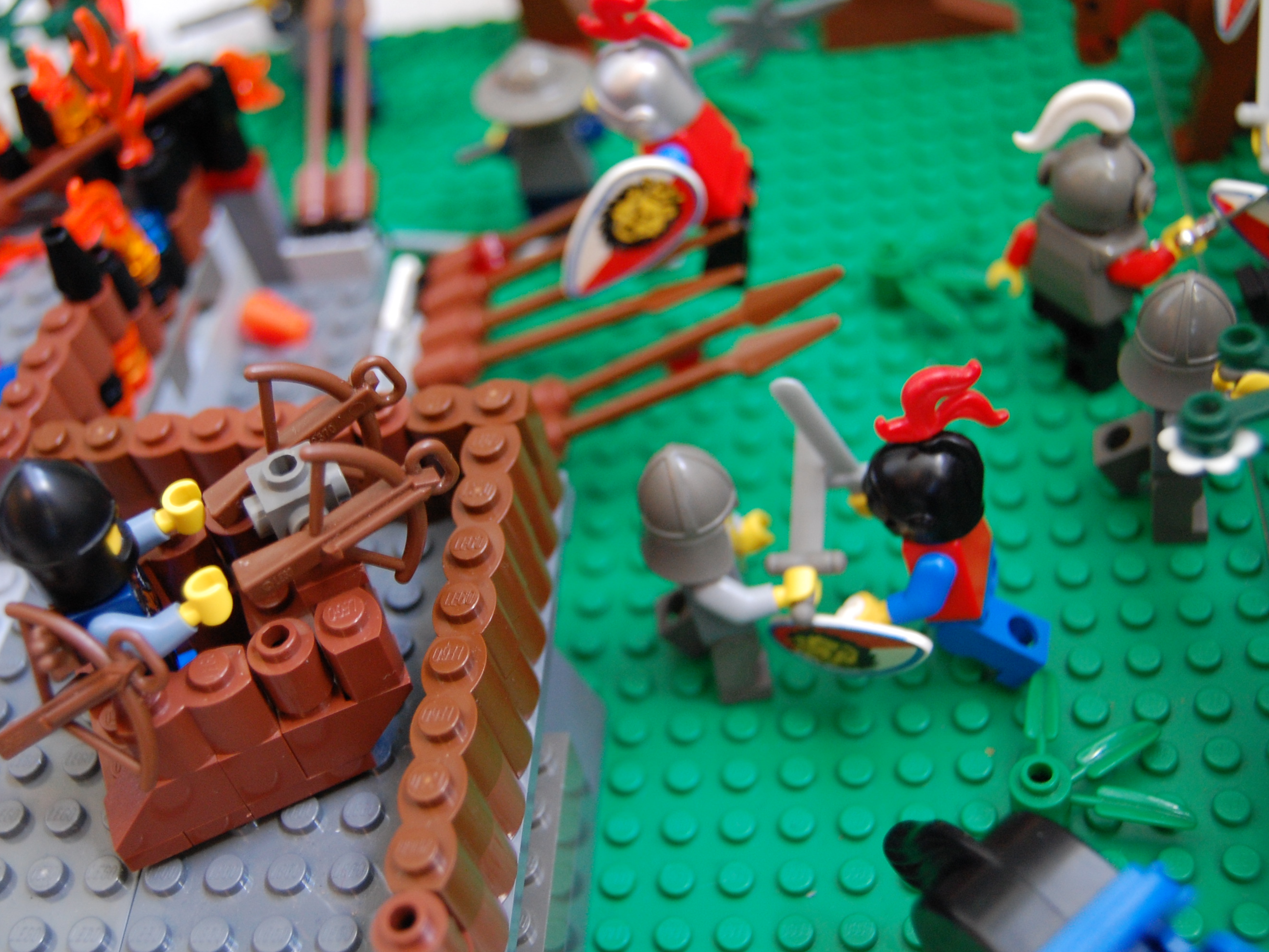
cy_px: 476
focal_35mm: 46
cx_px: 581
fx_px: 1686
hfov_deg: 41.2
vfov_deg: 31.5
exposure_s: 1/25
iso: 800
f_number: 4.2
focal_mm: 28
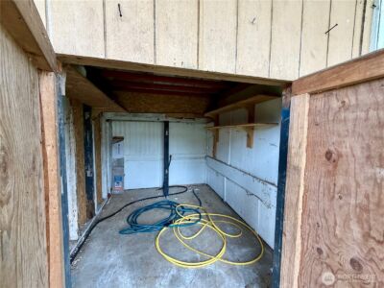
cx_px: 192
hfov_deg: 102.1
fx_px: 155
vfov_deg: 85.7
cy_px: 144
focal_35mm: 14
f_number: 2.2
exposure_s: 1/100
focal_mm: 2.22
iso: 320
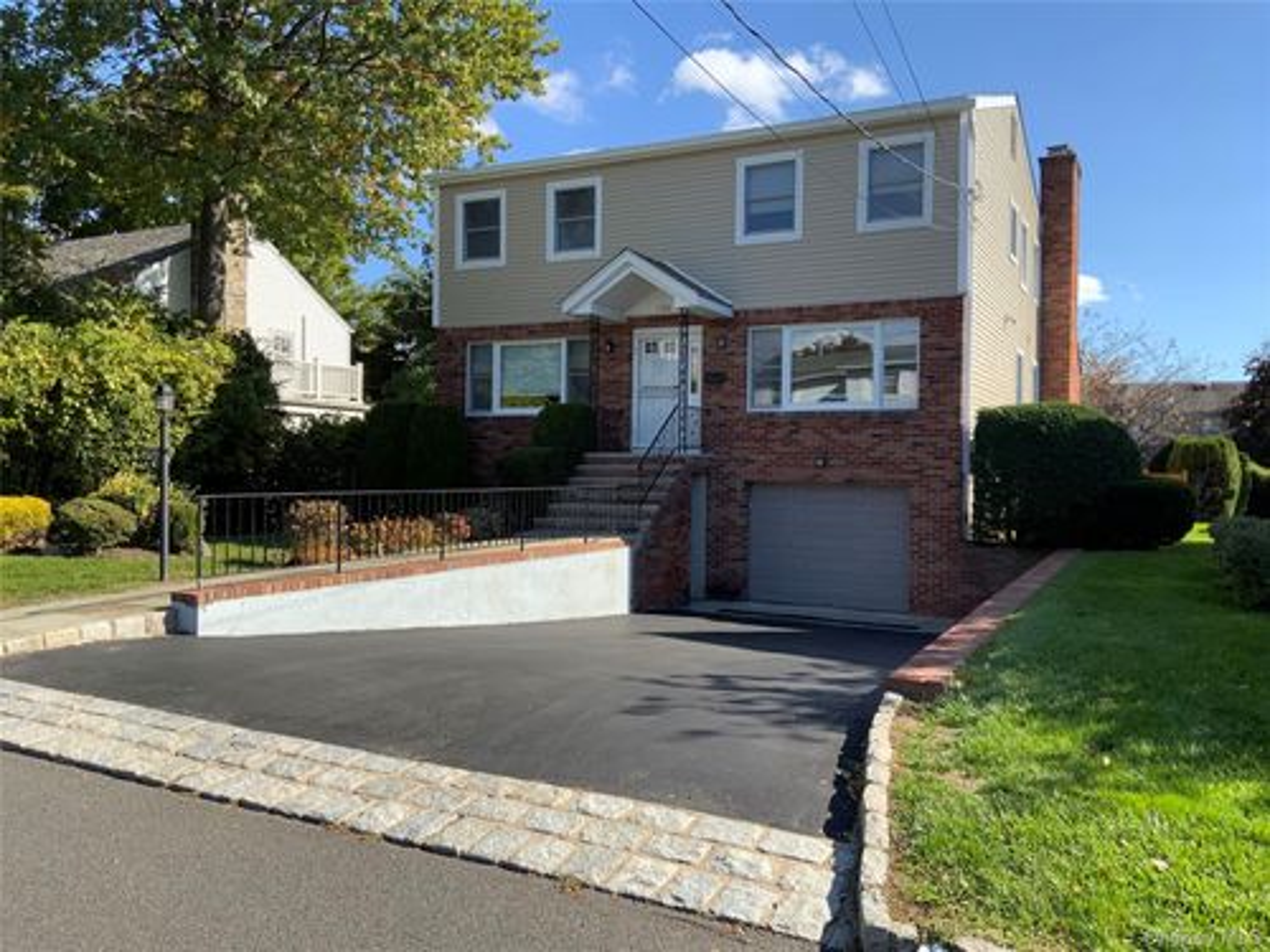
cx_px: 635
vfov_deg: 48.2
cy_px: 476
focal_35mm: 29
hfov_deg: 61.7
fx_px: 1064
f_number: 1.8
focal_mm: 3
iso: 16
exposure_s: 1/1121
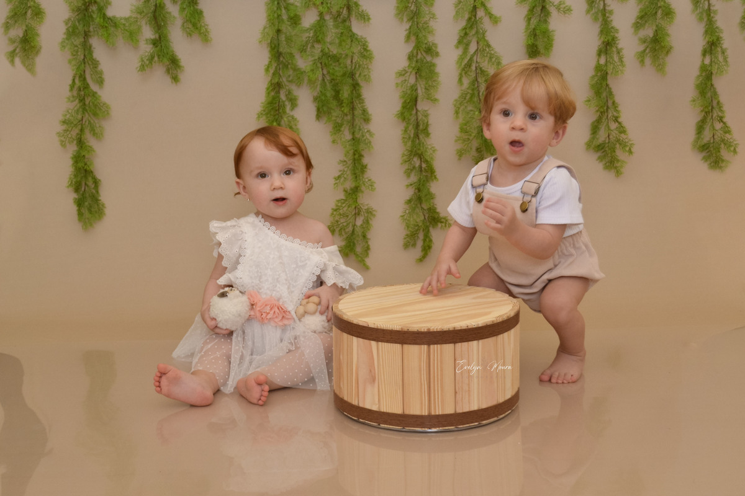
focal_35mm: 45
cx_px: 372
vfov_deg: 29.9
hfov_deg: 43.6
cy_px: 248
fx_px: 931
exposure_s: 1/200
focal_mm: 30
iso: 800
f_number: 5.6
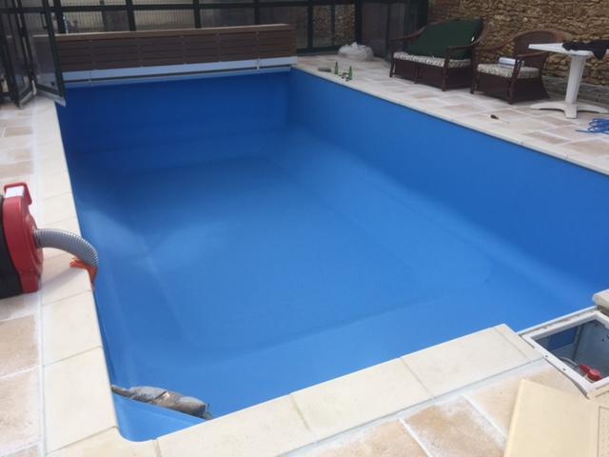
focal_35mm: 29
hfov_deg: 61.7
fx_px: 510
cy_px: 228
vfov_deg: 48.2
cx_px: 304
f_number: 2.2
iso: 32
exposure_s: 1/1364
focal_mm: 4.15
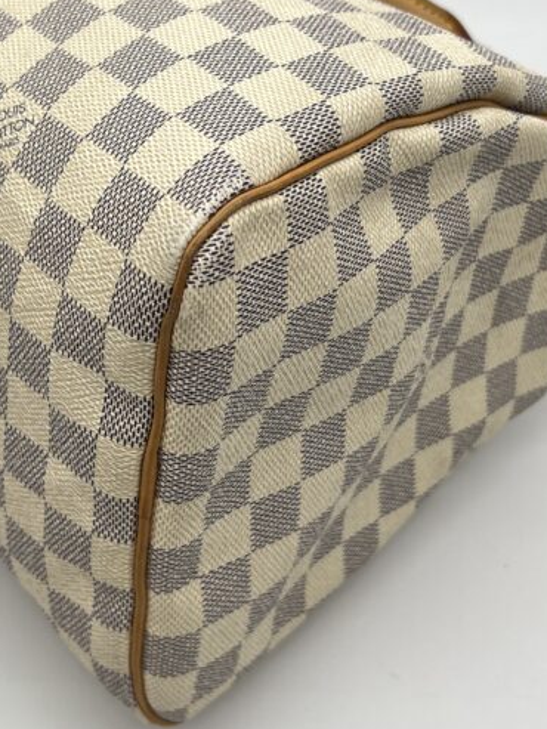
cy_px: 248
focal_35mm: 54
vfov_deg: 35.2
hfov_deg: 26.9
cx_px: 186
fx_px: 1137
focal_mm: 5.7
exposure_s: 1/207
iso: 40
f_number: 1.5
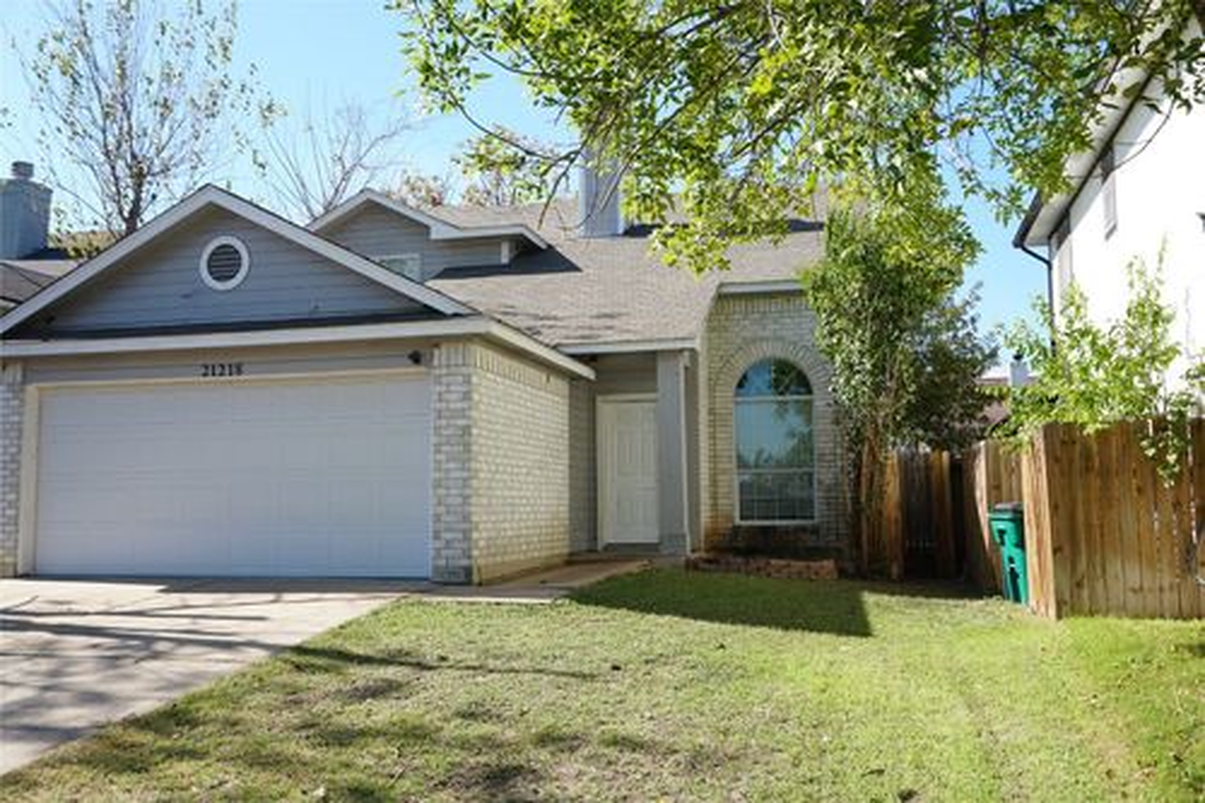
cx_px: 602
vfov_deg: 39.9
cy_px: 402
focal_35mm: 33
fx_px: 1104
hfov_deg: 57.2
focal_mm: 22
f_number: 9
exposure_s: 1/100
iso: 100
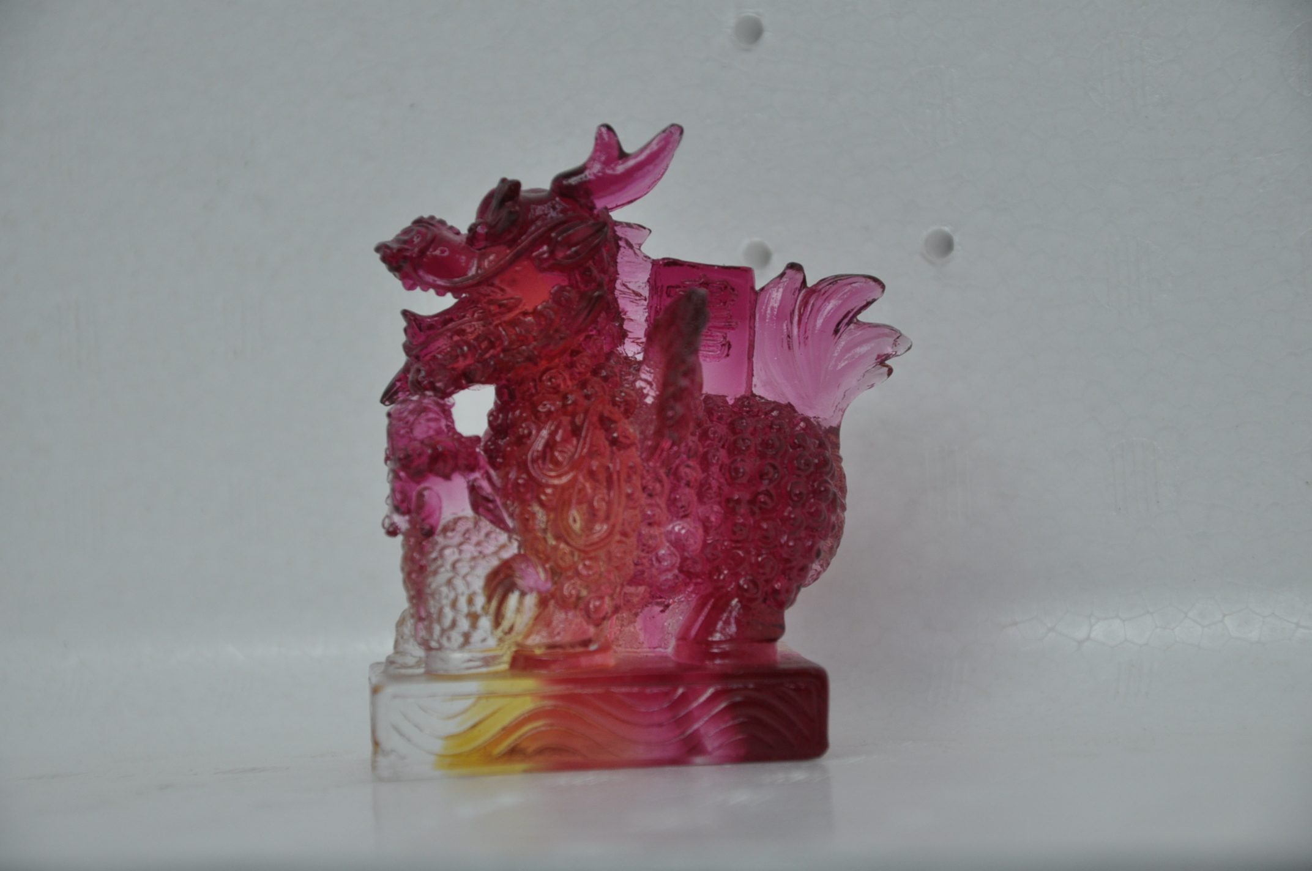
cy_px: 436
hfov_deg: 16.1
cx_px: 656
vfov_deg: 10.7
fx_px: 4641
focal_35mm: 128
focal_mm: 85
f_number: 5.6
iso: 400
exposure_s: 1/60
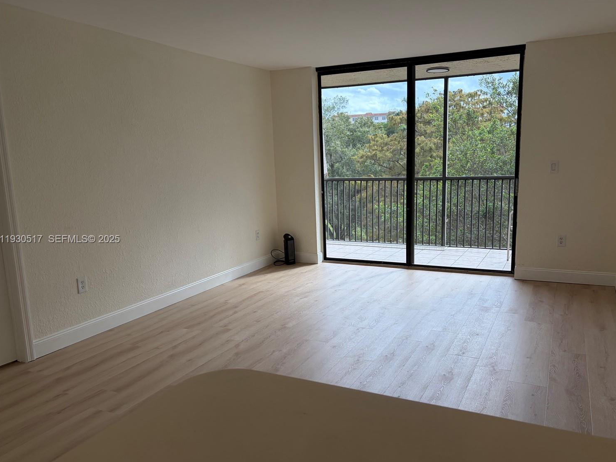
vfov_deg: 49.7
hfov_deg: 63.4
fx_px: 498
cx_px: 323
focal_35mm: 28
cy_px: 240
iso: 64
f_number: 1.6
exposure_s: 1/435
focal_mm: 5.96
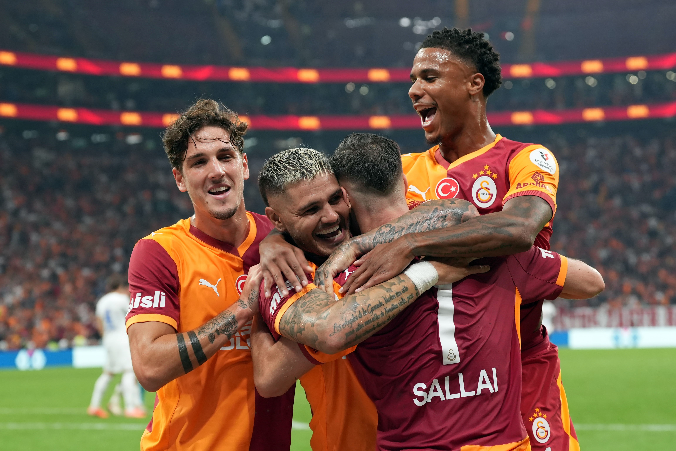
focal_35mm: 105
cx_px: 338
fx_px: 1972
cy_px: 226
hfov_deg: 19.5
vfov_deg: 13.0
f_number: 3.5
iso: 2000
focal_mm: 70
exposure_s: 1/800
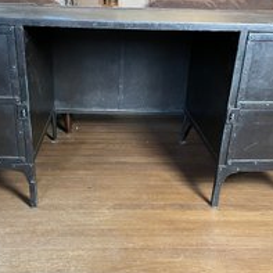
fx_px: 357
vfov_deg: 41.8
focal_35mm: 40
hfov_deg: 41.8
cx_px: 120
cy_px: 155
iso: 500
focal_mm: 4.2
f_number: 1.6
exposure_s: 1/40
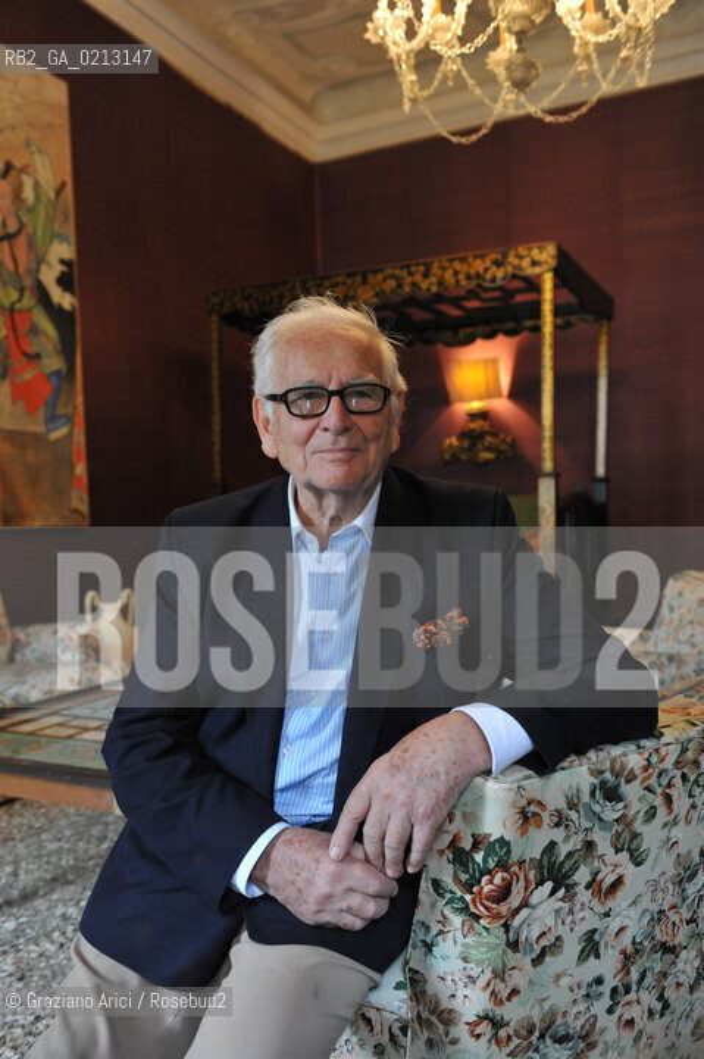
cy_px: 530
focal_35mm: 32
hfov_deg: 41.1
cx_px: 352
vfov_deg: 58.8
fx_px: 940
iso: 1600
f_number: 4
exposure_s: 1/60
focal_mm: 32
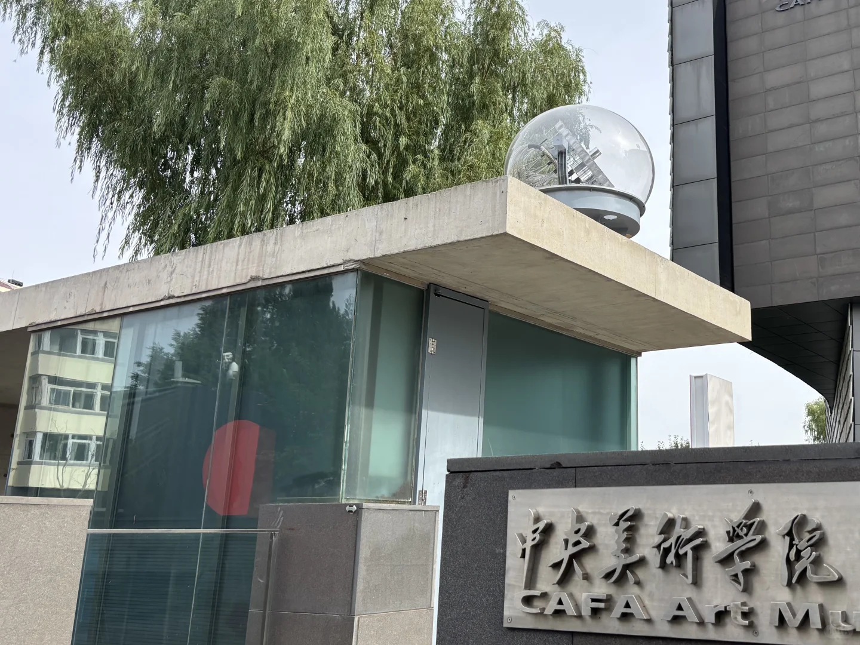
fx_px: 646
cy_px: 322
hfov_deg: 67.3
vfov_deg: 53.1
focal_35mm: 26
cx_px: 430
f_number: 1.6
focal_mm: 5.96
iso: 50
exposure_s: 1/1362
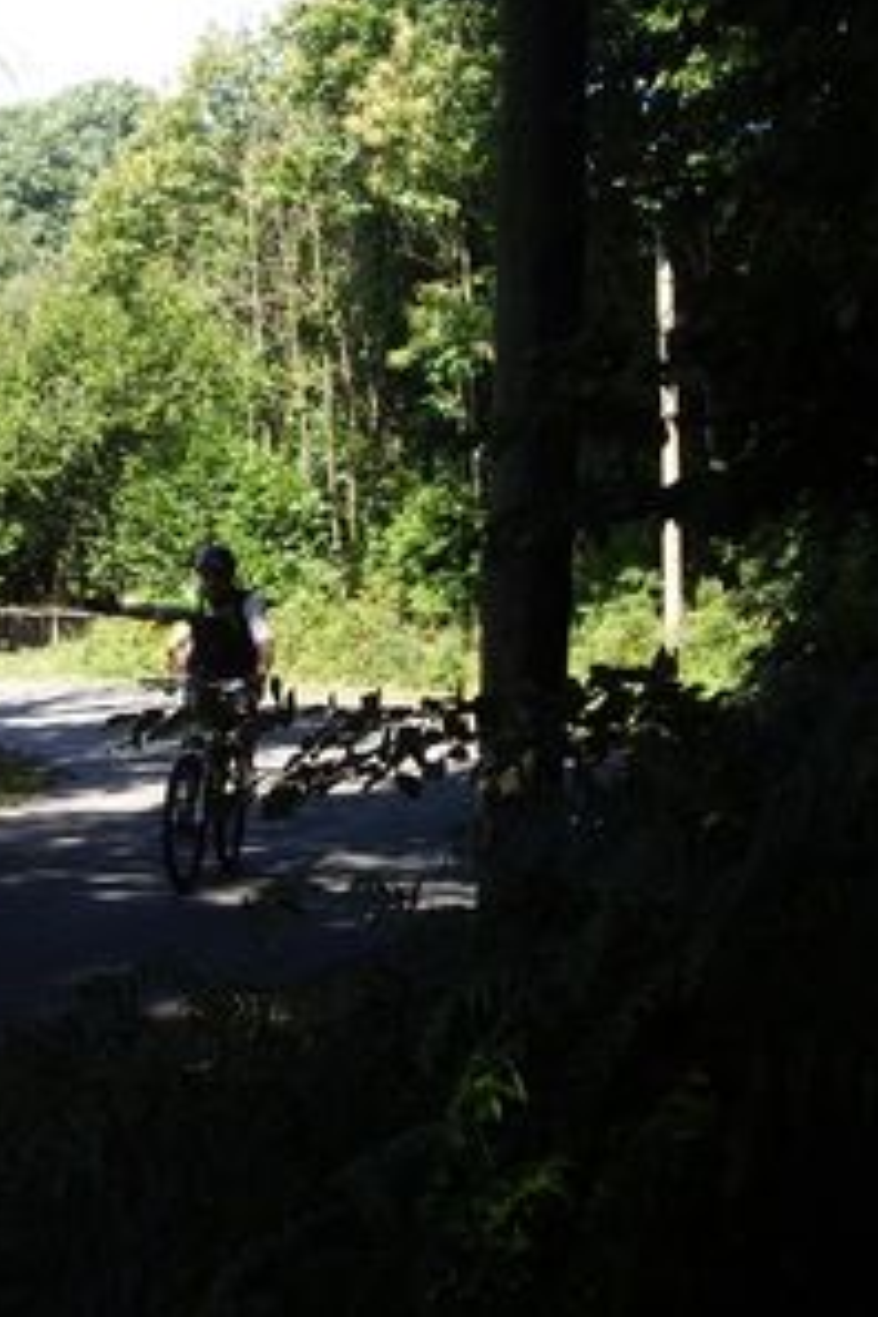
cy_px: 656
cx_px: 106
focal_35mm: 77
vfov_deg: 26.3
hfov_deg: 17.5
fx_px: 2817
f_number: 3.4
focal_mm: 11.5
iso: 64
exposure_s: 1/160
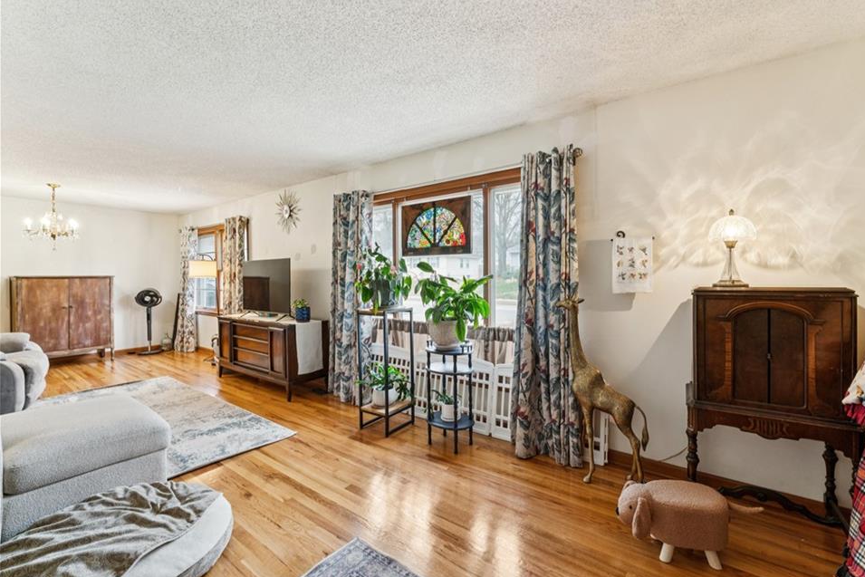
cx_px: 463
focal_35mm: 15
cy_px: 280
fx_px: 360
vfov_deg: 77.3
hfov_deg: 100.2
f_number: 13
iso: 400
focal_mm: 14
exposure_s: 1/8
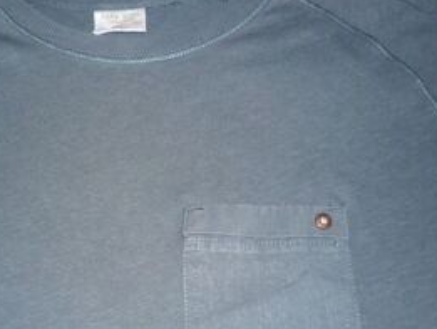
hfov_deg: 40.6
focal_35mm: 46
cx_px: 137
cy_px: 217
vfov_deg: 31.3
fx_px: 581
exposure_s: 1/30
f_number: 2.8
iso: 100
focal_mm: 4.4
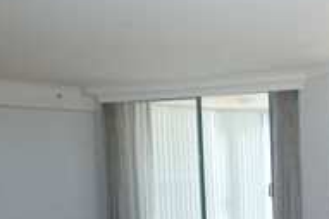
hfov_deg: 47.3
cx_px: 289
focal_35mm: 37
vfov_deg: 34.2
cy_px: 191
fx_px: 338
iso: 200
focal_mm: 10
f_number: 4
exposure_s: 1/160
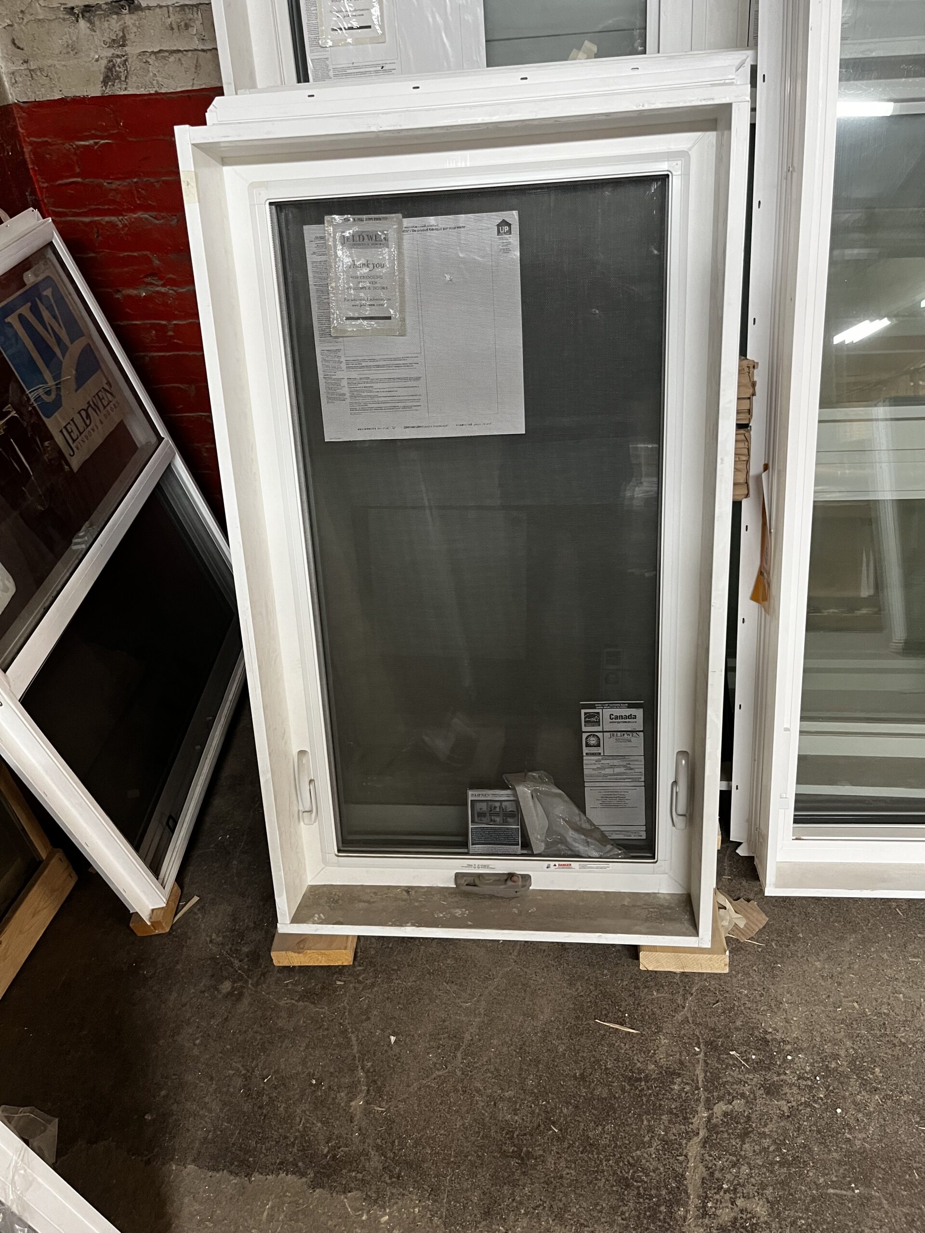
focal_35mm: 26
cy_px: 616
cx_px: 462
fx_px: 926
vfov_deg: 67.3
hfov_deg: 53.1
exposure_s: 1/60
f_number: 1.6
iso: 250
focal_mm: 5.1
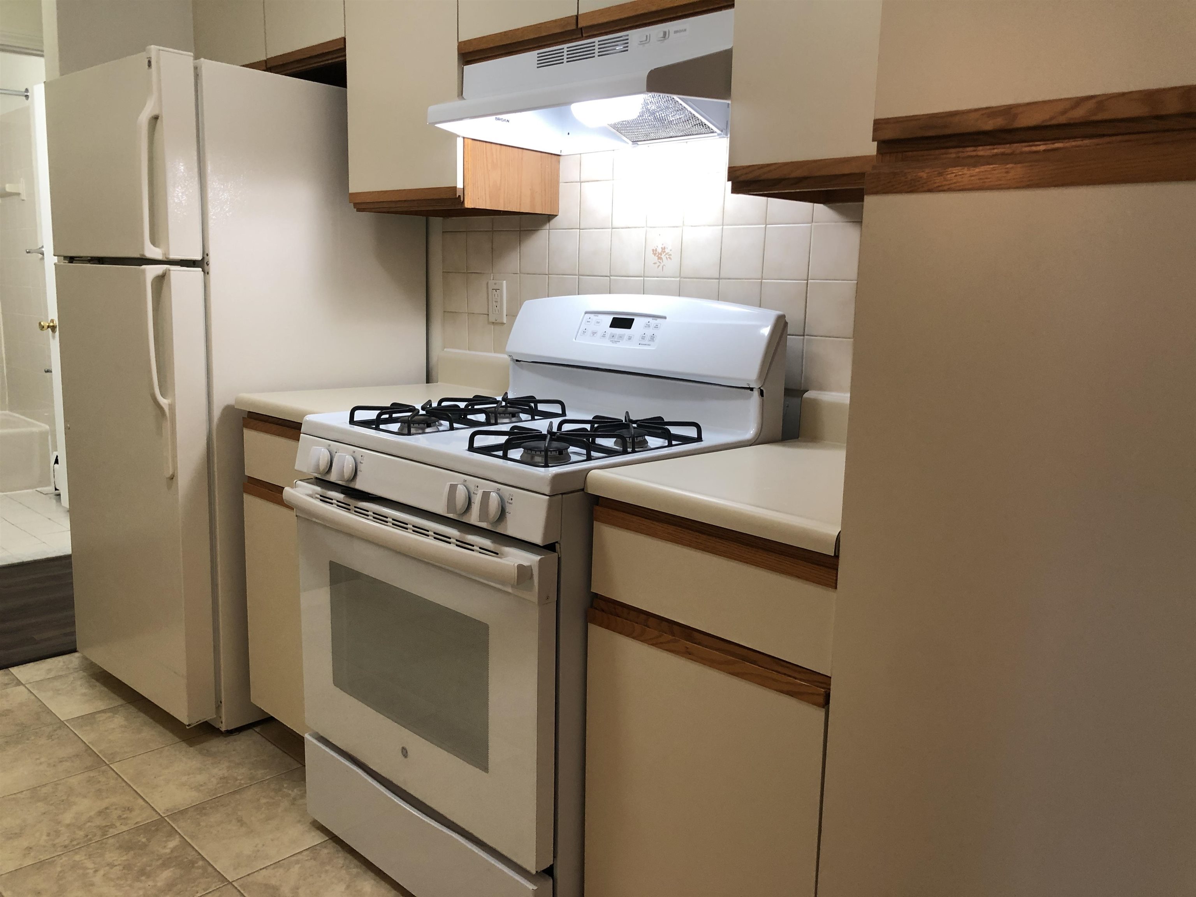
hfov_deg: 63.4
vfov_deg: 49.7
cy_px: 448
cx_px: 598
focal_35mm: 28
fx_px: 967
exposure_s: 1/30
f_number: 1.8
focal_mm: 4
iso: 32
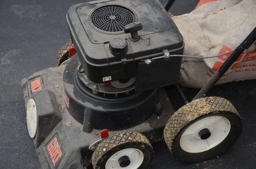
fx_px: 532
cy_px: 84
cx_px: 128
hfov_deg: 27.0
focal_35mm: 75
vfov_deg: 18.1
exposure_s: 1/125
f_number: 5
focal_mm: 50
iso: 250
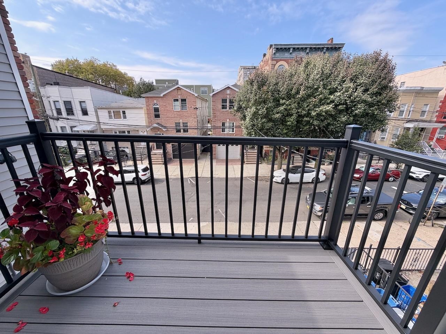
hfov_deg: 102.1
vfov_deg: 85.7
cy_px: 167
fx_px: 180
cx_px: 223
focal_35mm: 14
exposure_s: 1/644
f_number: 2.2
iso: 40
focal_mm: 2.22
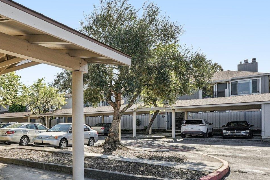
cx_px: 29
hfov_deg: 54.3
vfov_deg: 43.4
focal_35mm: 30
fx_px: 225
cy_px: 108
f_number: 8
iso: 640
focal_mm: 14
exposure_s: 1/500
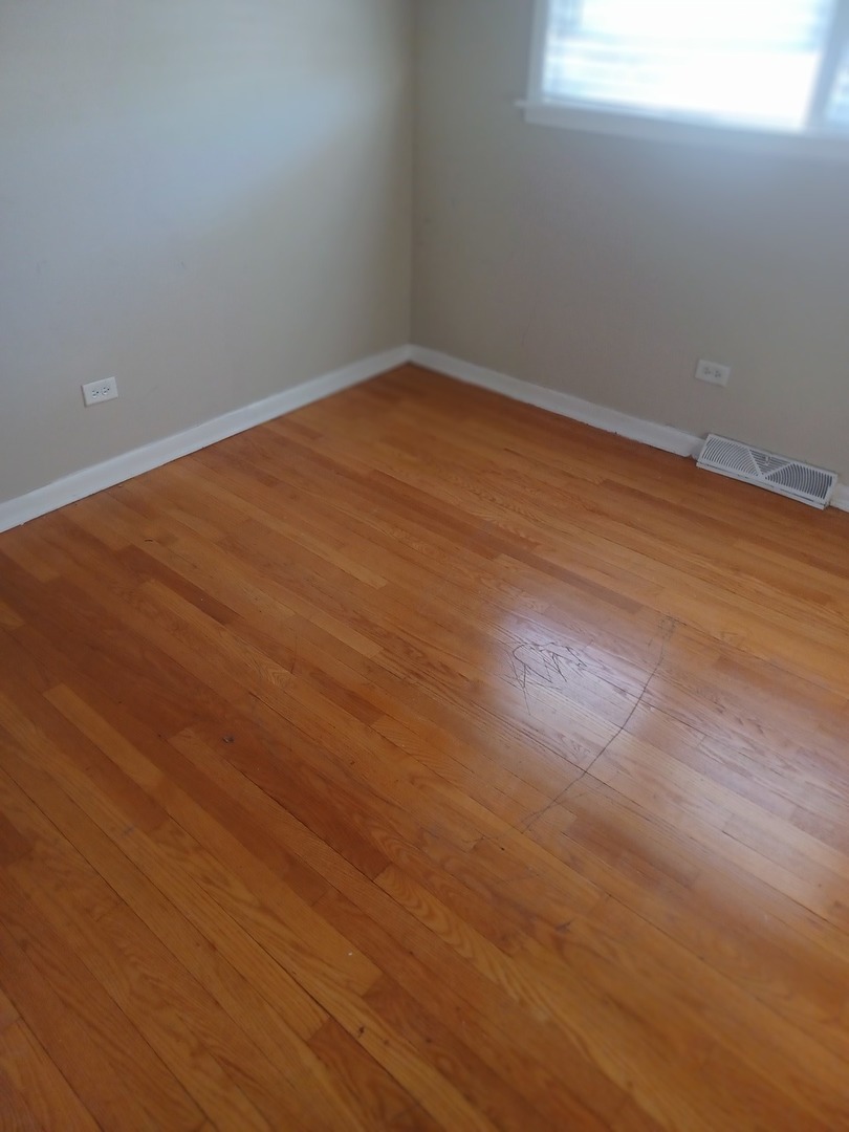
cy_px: 566
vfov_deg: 69.4
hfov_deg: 54.9
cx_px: 424
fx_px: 818
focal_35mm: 25
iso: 320
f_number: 1.8
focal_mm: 4.6
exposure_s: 1/40
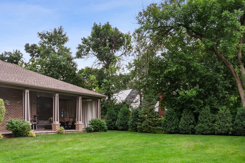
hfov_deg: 54.5
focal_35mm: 35
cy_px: 83
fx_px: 238
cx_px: 122
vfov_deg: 37.8
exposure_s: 1/320
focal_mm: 29
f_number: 8
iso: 200
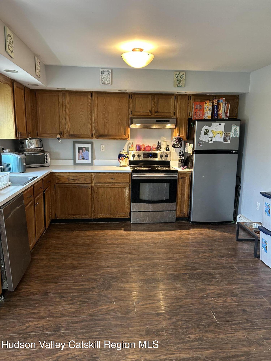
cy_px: 180
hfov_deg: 53.1
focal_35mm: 26
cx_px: 136
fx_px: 271
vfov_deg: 67.3
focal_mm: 5.7
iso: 320
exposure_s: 1/60
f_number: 1.5
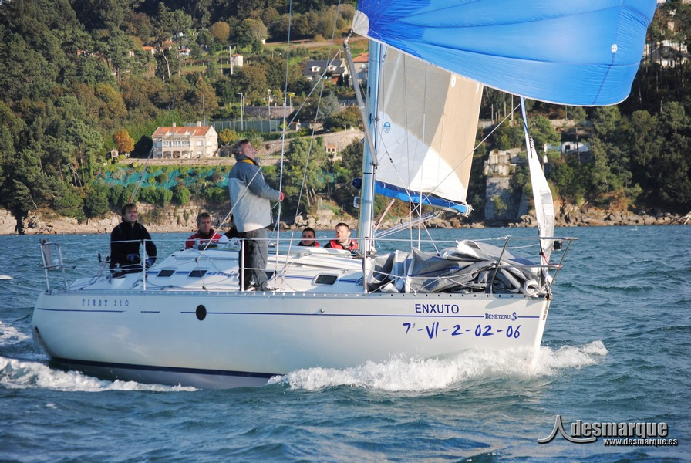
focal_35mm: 153
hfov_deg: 13.4
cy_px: 232
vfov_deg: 9.0
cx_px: 346
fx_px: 2941
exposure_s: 1/500
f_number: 5.6
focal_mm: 102
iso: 100
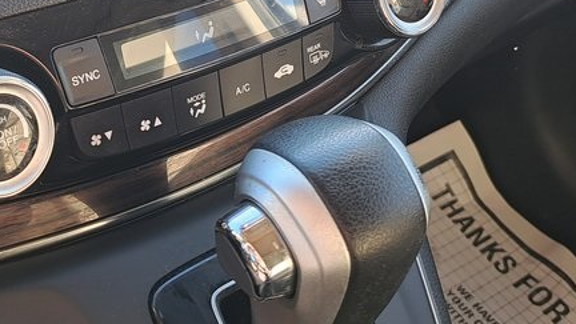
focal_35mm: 62
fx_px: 947
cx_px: 123
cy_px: -101
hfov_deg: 33.0
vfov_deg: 18.1
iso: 50
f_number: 1.8
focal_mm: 5.23
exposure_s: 1/60
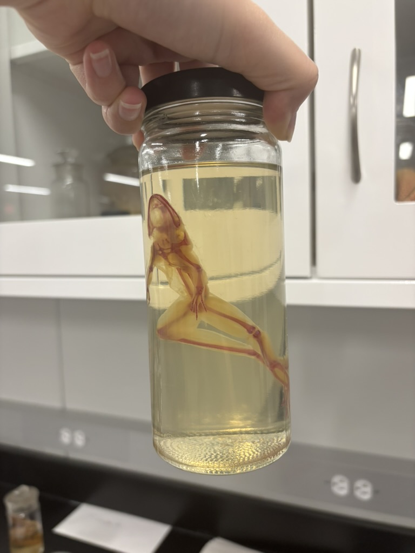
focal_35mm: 26
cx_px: 208
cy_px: 276
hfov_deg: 53.1
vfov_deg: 67.3
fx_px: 416
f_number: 1.6
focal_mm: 5.96
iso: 125
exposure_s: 1/120
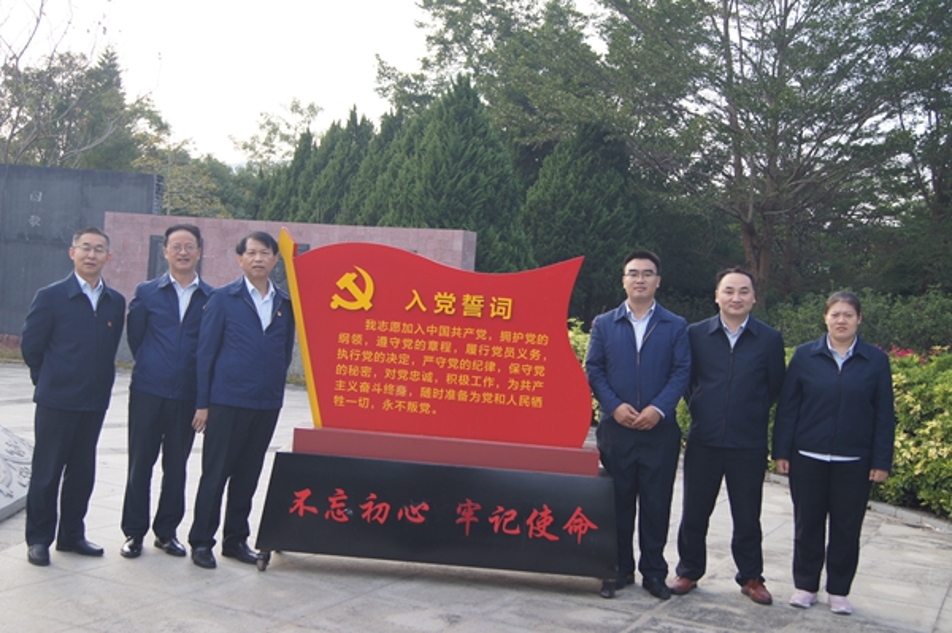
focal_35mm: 42
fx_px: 1110
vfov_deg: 31.8
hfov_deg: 46.4
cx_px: 476
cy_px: 316
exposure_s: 1/100
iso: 100
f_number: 4.5
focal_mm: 28
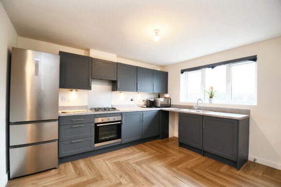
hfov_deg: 100.4
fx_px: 117
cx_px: 140
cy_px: 94
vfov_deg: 77.2
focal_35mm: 15
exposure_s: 1/8
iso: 100
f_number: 3.5
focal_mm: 10
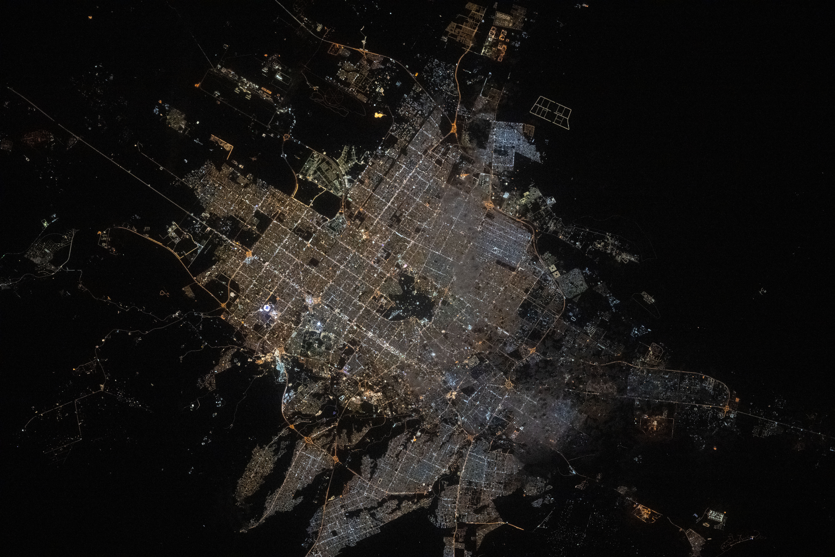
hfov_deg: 10.3
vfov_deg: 6.9
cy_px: 278
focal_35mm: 200
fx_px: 4639
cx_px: 418
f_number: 2
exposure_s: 1/400
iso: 25600
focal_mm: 200
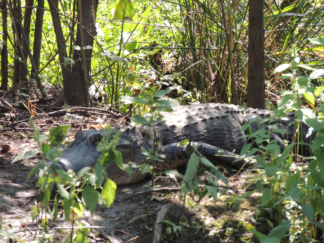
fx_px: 4680
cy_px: 122
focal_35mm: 500
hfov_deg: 4.0
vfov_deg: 3.0
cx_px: 162
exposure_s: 1/400
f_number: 4.9
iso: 560
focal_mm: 89.1
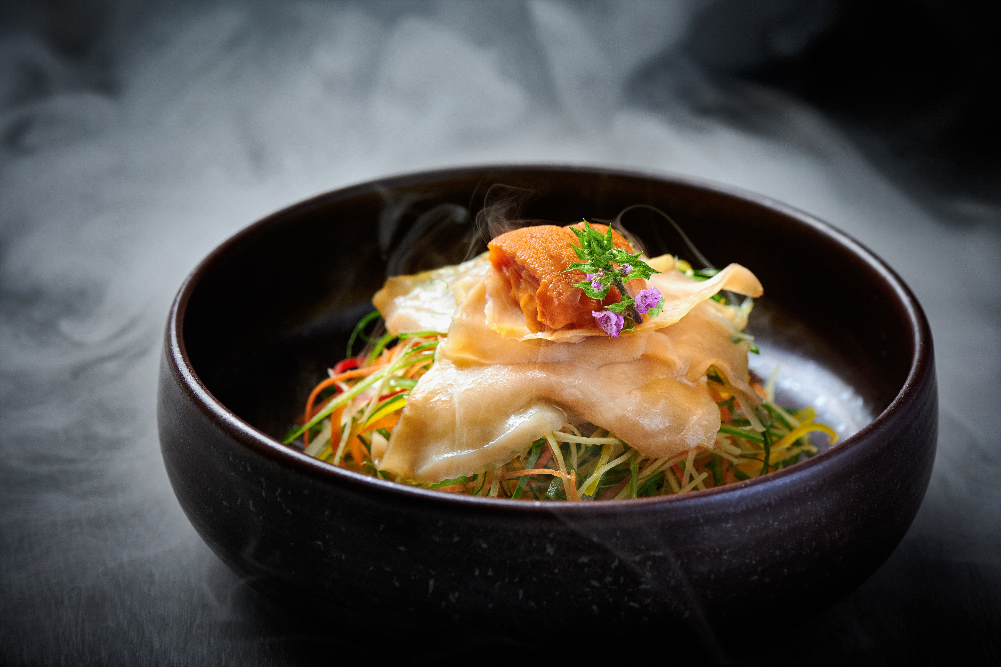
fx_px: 2919
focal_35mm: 105
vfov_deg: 13.0
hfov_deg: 19.5
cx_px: 500
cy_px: 334
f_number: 8
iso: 125
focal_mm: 105
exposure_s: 1/200
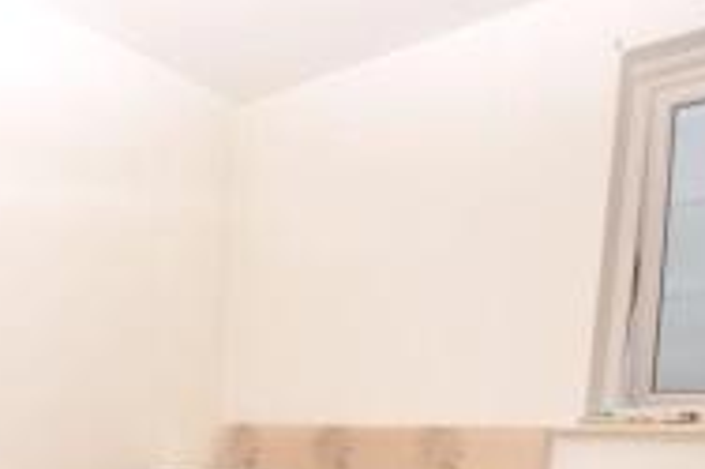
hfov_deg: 47.2
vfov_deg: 30.0
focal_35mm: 38
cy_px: 561
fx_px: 744
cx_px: 112
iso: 100
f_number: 4
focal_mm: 10
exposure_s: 1/200
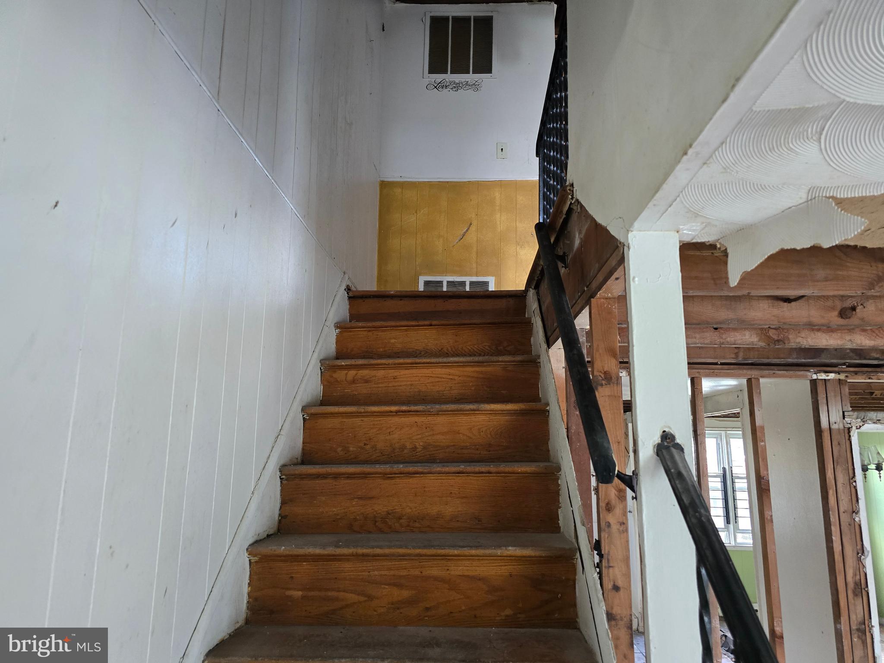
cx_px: 442
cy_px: 332
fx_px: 587
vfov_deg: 58.9
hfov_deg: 73.9
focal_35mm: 23
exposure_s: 1/120
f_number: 1.7
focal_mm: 6.3
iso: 800
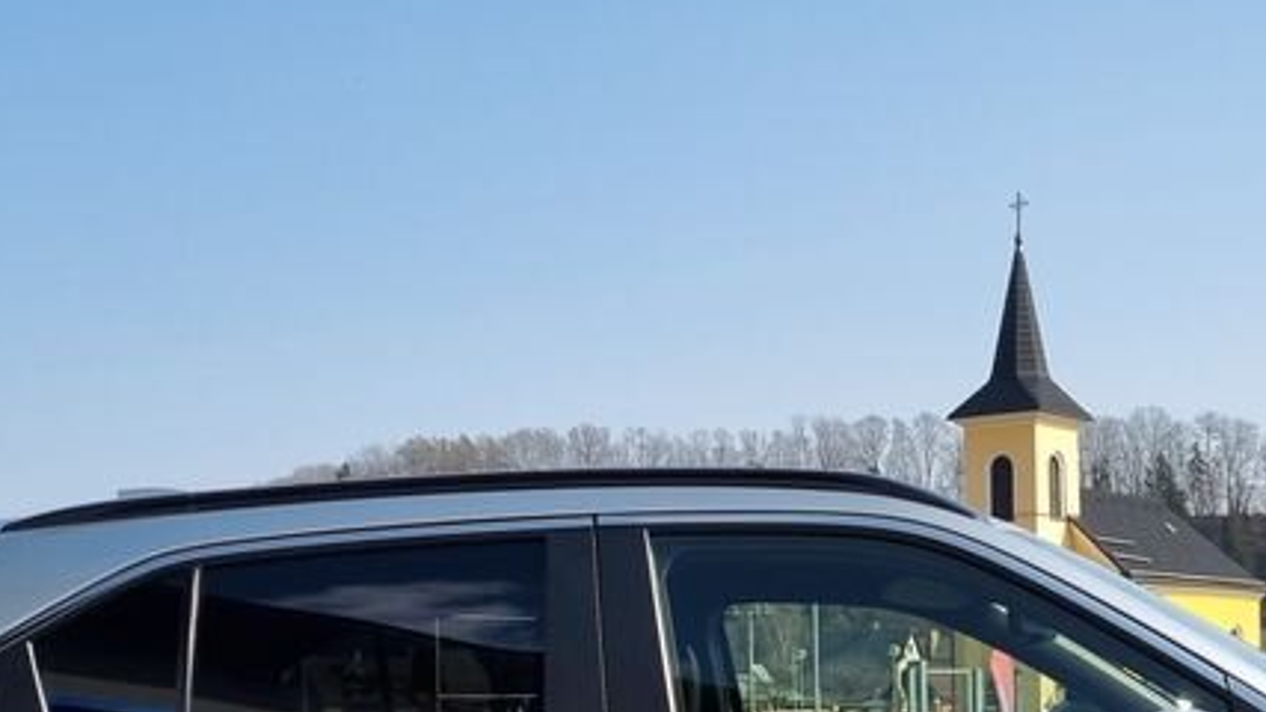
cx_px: 839
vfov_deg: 17.3
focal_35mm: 68
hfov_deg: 30.8
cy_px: 736
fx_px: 2282
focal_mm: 5.4
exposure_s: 1/2248
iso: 50
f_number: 1.8
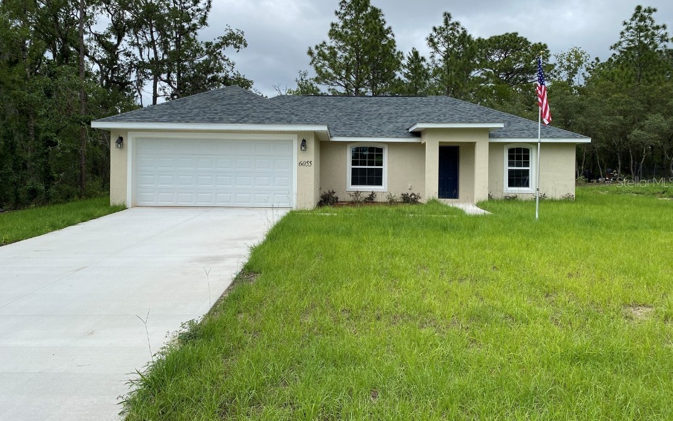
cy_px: 182
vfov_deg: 44.4
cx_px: 337
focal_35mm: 28
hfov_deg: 66.5
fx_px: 514
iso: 32
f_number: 1.8
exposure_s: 1/2817
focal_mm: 4.25
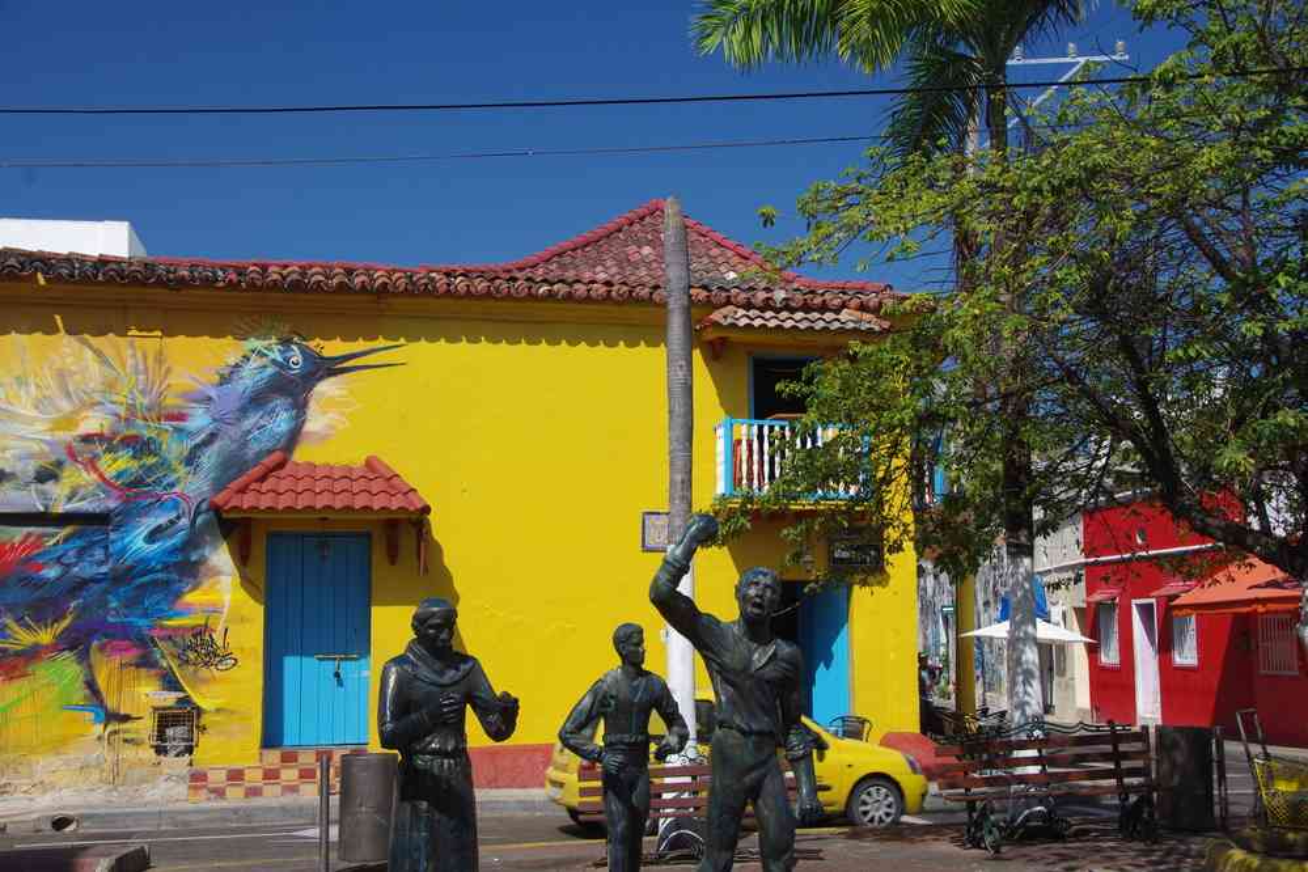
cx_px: 654
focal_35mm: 49
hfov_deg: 40.3
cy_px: 436
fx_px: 1780
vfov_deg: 27.5
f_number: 11
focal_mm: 32.5
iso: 200
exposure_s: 1/125
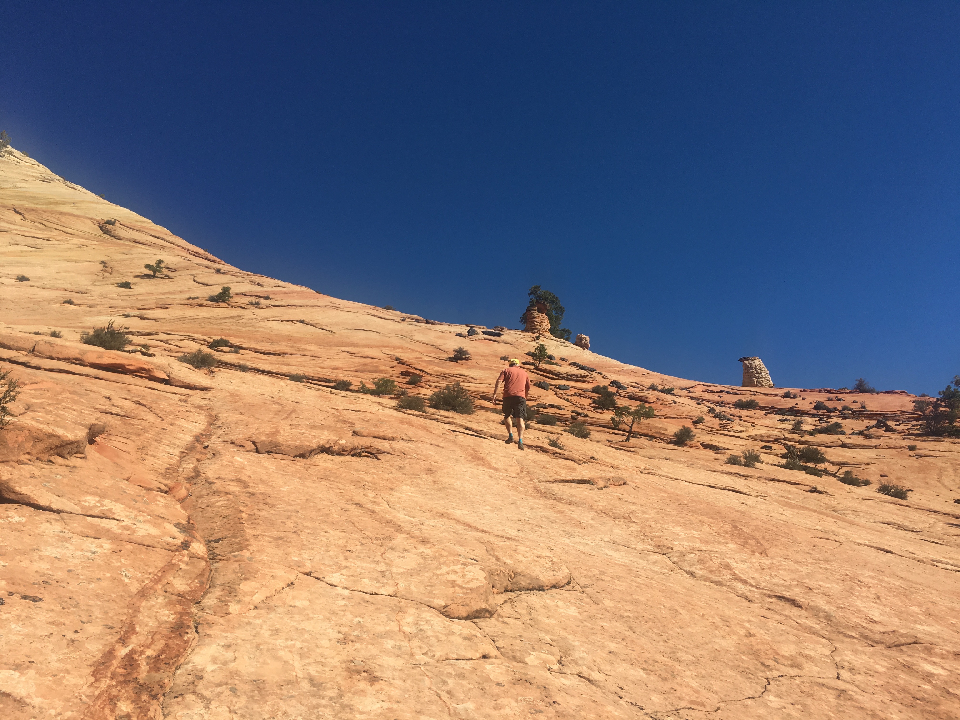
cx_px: 480
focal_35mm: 29
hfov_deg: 61.7
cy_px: 360
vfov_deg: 48.2
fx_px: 804
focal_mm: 4.15
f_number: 2.2
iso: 25
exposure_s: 1/2024
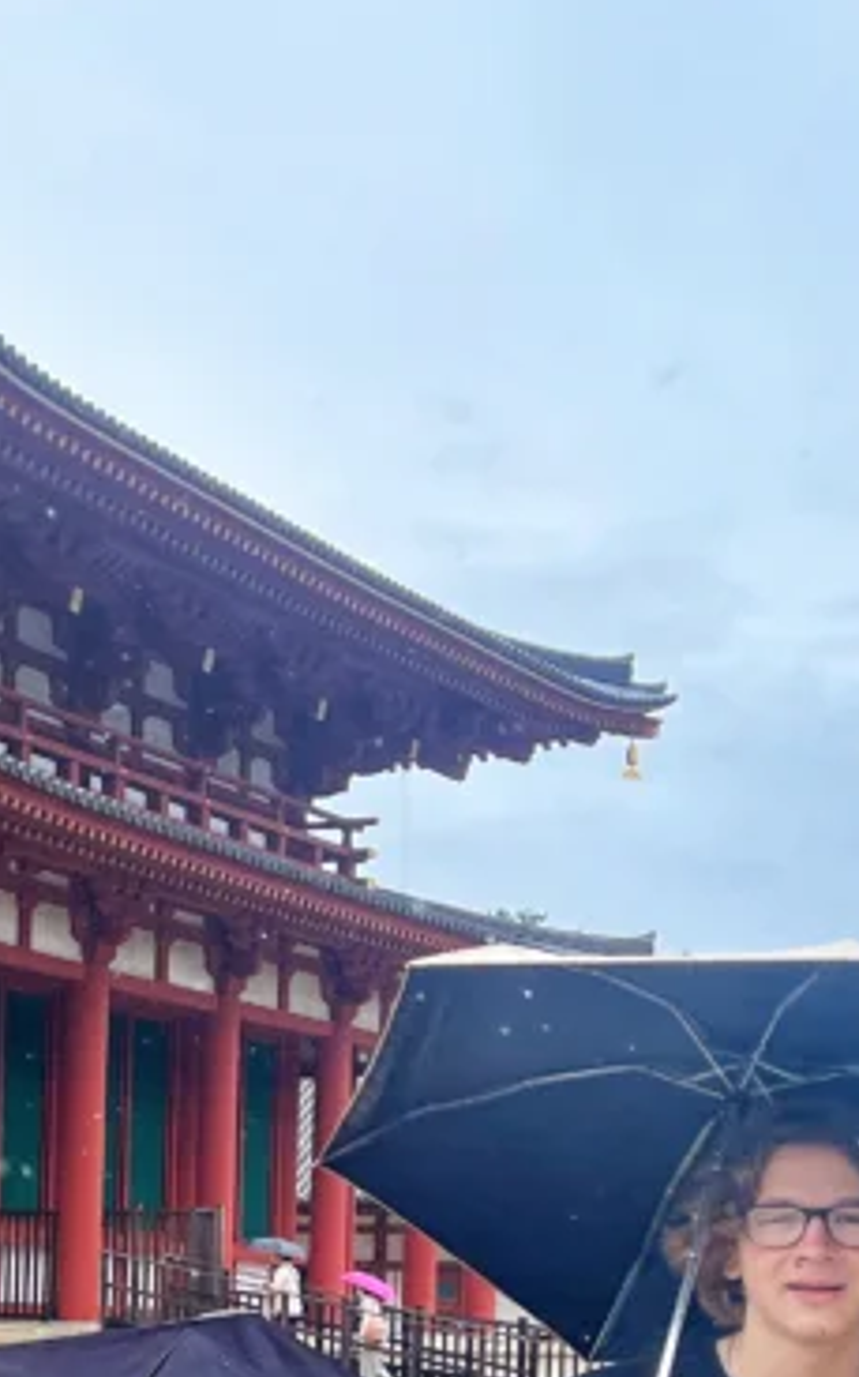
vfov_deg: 25.9
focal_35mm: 77
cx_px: -203
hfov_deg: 16.2
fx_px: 2888
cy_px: 1246
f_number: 1.5
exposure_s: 1/2123
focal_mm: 5.7
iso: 50
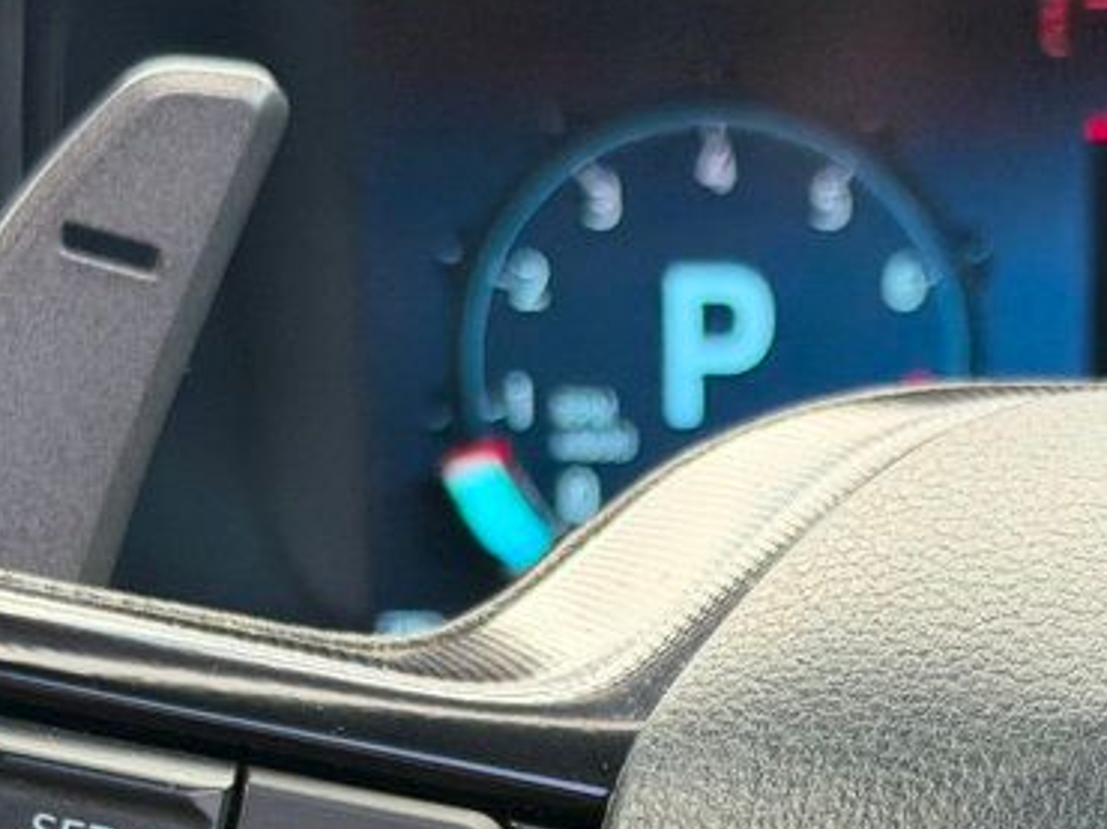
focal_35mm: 133
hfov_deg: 14.8
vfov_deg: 10.9
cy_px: 1015
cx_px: 682
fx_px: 4251
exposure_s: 1/221
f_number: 1.78
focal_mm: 6.76
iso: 200
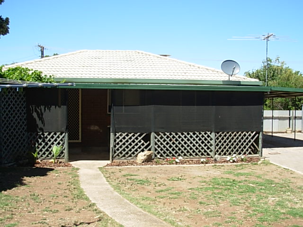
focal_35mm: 38
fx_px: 333
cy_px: 114
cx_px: 152
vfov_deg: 37.7
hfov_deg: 49.0
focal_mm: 6.3
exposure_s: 1/724
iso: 50
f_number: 2.9
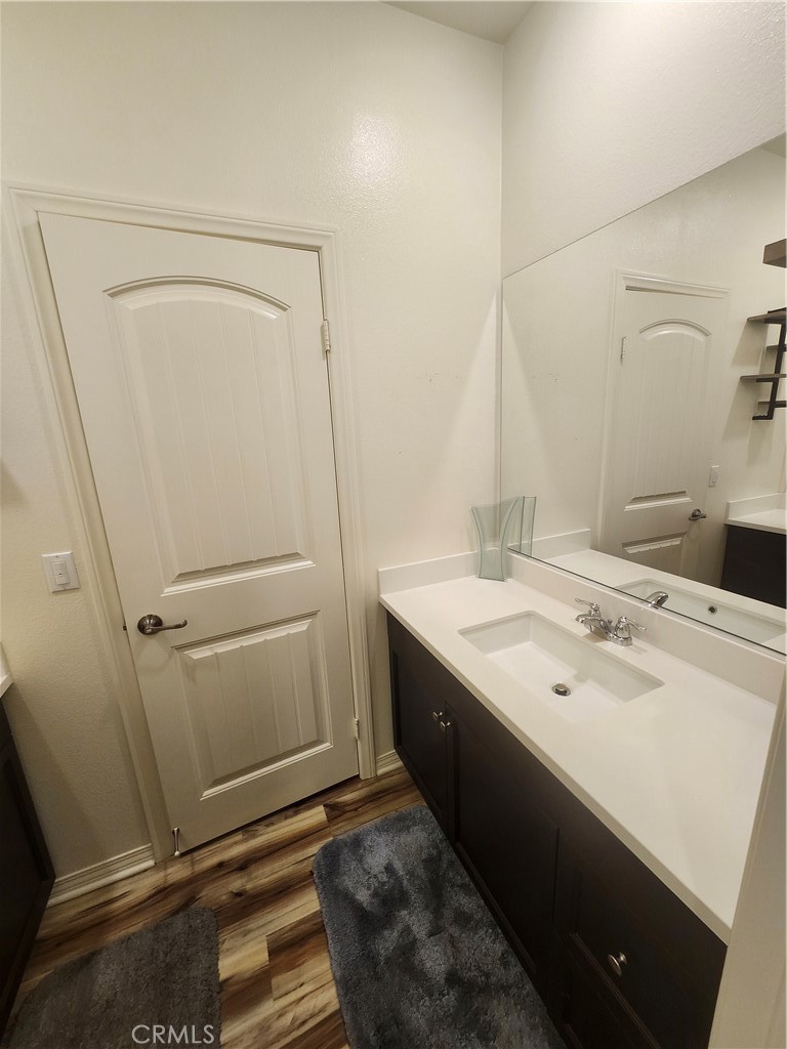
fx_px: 394
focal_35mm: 13
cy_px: 524
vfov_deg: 106.2
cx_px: 394
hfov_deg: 89.9
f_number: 2.2
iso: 125
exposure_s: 1/60
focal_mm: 1.74
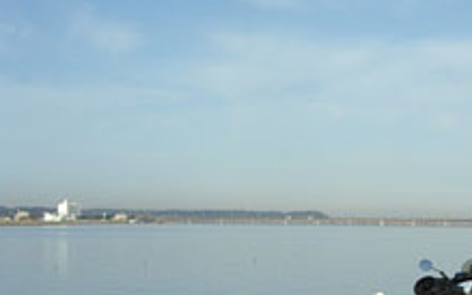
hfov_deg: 24.0
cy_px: 245
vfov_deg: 15.6
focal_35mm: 83
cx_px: 448
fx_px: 1068
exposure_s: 1/500
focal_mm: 5.8
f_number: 4.8
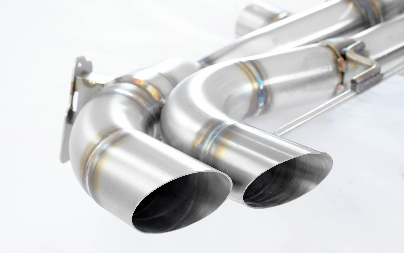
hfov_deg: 25.8
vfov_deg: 16.3
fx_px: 881
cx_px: 202
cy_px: 135
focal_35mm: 80
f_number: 8
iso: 2000
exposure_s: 1/160
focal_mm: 52
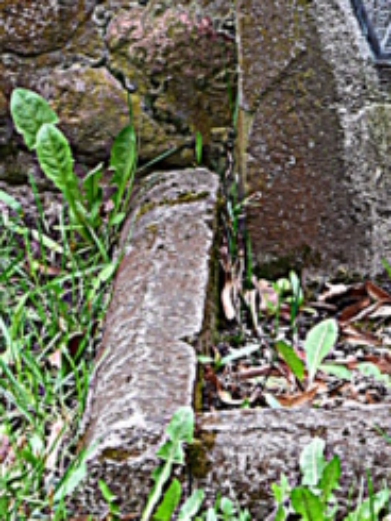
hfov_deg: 5.4
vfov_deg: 7.2
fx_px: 4108
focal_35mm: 273
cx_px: 425
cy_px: -111
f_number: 7.1
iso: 400
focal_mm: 58
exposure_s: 1/30
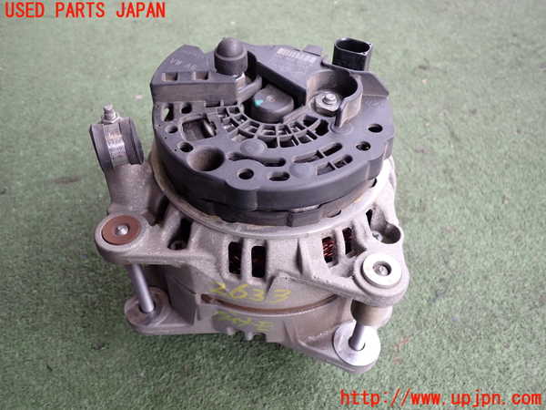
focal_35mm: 30
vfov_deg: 46.8
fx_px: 473
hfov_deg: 60.0
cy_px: 205
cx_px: 273
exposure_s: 1/125
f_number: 2.3
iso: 200
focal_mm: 5.4
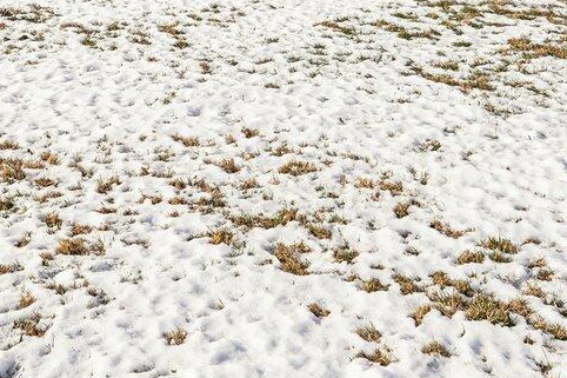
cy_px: -201
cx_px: 79
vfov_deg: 17.8
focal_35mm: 68
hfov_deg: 28.7
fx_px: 1071
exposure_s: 1/1250
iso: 100
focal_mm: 16
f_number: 8
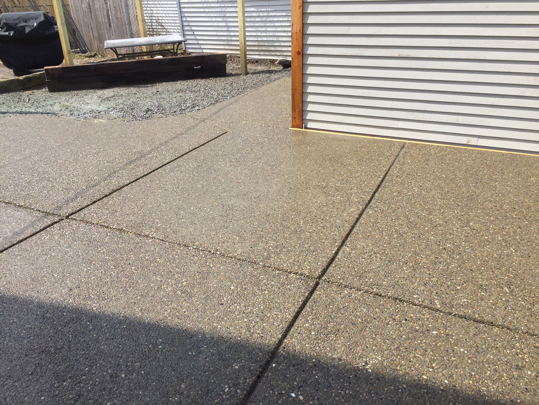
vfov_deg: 48.2
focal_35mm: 29
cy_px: 202
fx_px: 452
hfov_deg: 61.7
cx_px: 270
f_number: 2.2
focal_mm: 4.15
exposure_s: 1/1319
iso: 32
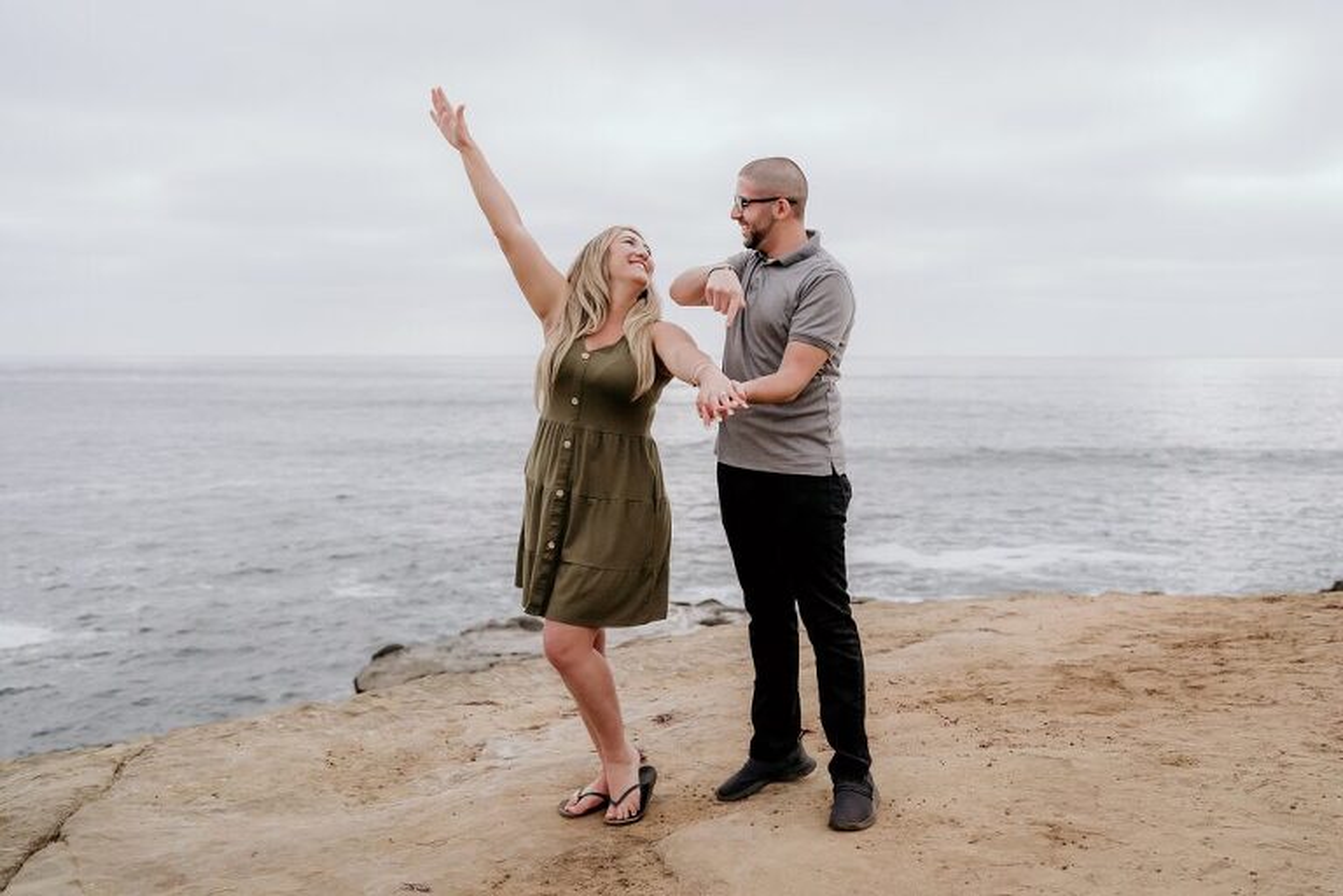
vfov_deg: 37.9
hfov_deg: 54.4
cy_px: 448
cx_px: 672
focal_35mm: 35
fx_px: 1306
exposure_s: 1/640
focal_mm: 35
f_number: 2.8
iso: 1600
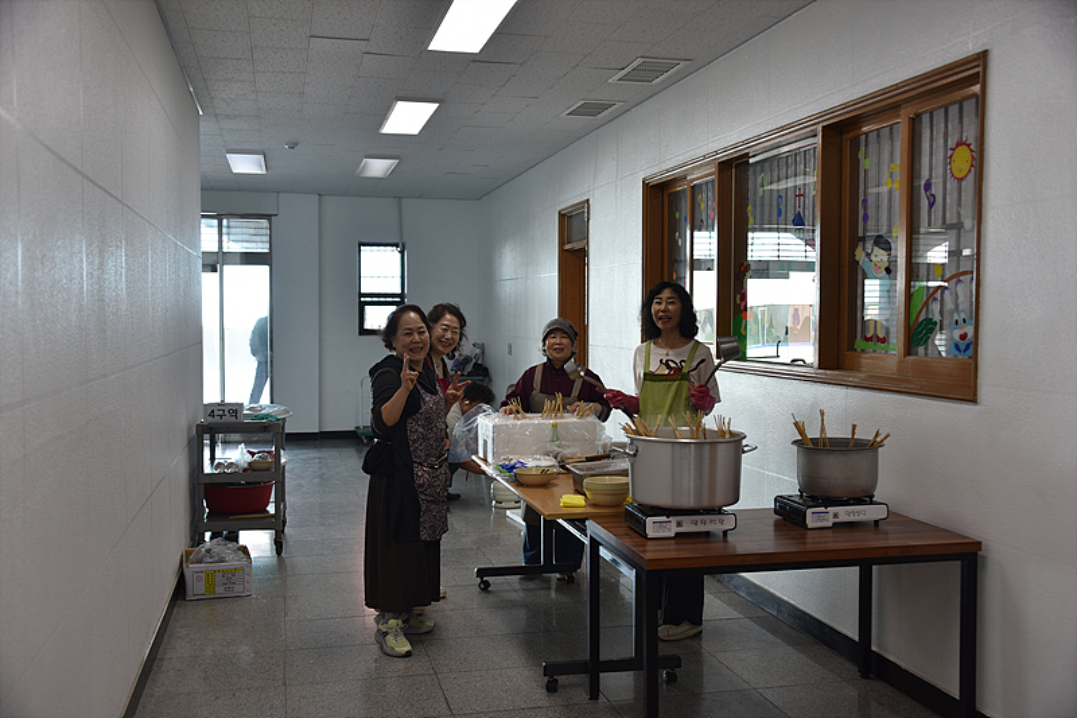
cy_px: 359
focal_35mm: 35
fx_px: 1047
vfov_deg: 37.8
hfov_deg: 54.4
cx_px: 538
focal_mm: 35
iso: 320
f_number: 4
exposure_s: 1/125
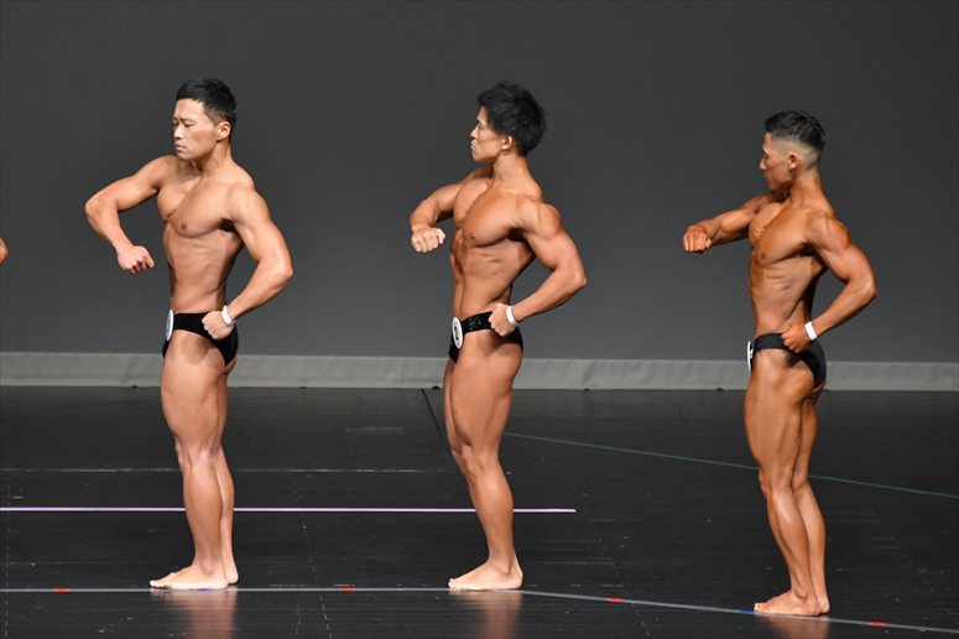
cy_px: 320
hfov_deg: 6.0
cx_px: 480
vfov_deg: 4.0
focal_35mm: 345
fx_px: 9186
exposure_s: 1/400
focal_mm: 230
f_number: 5.6
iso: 4000
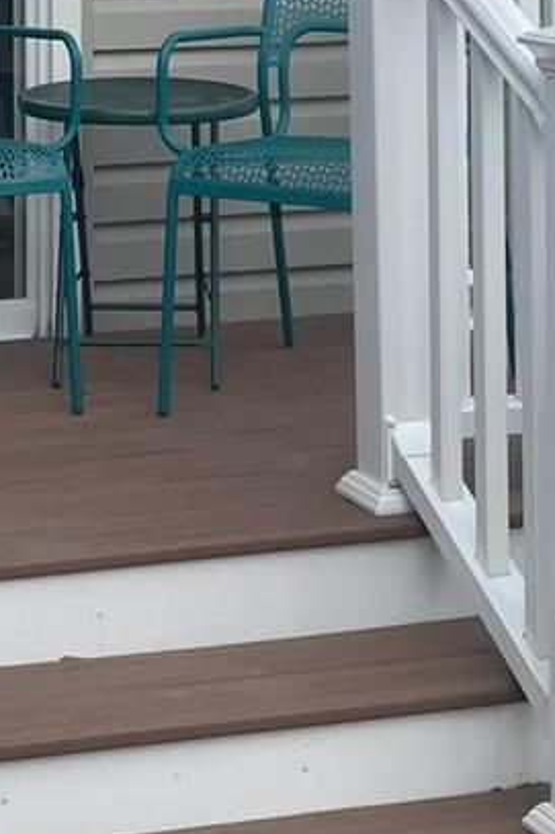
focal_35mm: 102
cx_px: 80
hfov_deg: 13.3
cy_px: -162
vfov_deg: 18.9
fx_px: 2361
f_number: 1.6
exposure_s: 1/932
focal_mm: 4.2
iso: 32
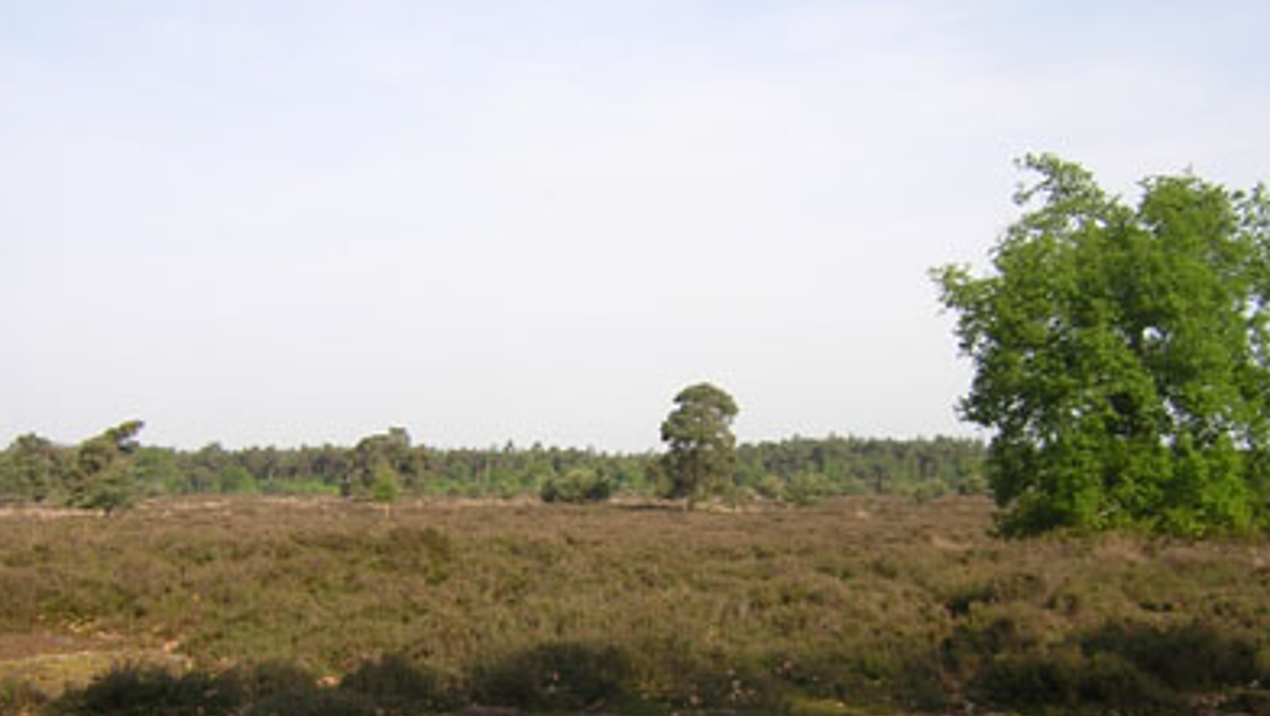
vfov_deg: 26.4
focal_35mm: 45
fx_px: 1516
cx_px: 635
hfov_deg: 45.4
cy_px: 476
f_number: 5.2
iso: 100
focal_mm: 4.7
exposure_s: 1/183
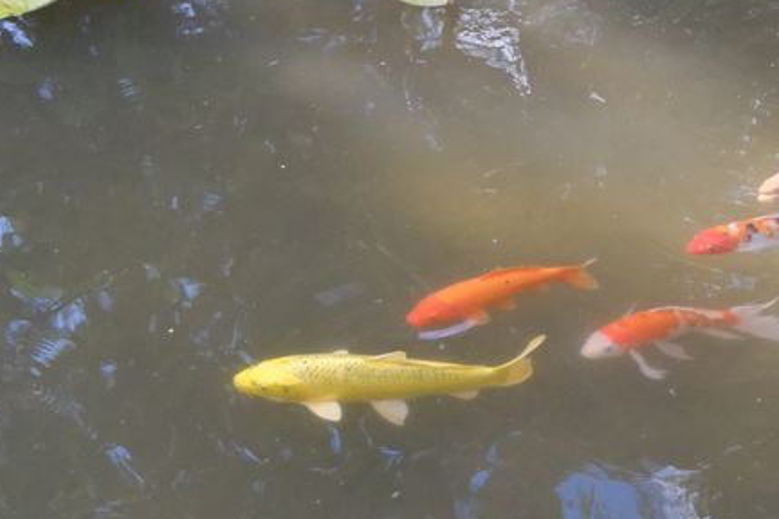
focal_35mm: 75
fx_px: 1623
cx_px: 490
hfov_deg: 26.9
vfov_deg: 18.1
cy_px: 161
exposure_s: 1/1600
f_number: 4
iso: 4000
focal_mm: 26
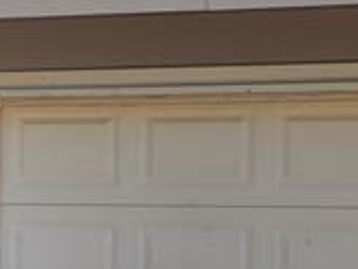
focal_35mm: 144
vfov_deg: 10.3
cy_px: 195
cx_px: -238
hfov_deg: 12.7
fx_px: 1489
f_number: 1.8
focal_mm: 6.4
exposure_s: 1/829
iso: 12
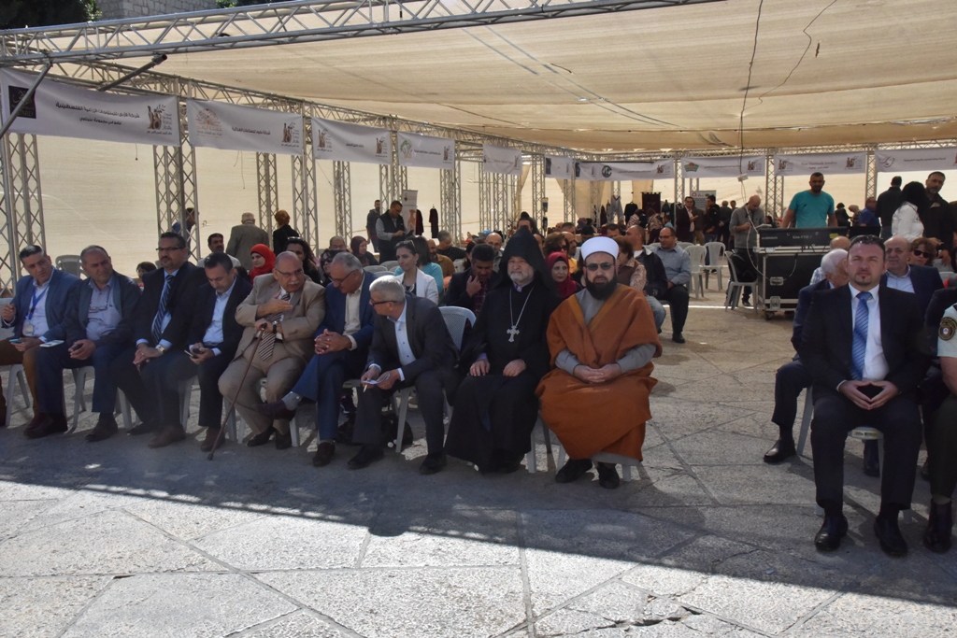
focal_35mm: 34
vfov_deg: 38.9
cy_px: 319
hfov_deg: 55.8
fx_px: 904
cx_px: 478
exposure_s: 1/1600
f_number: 20
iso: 3200
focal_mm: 34
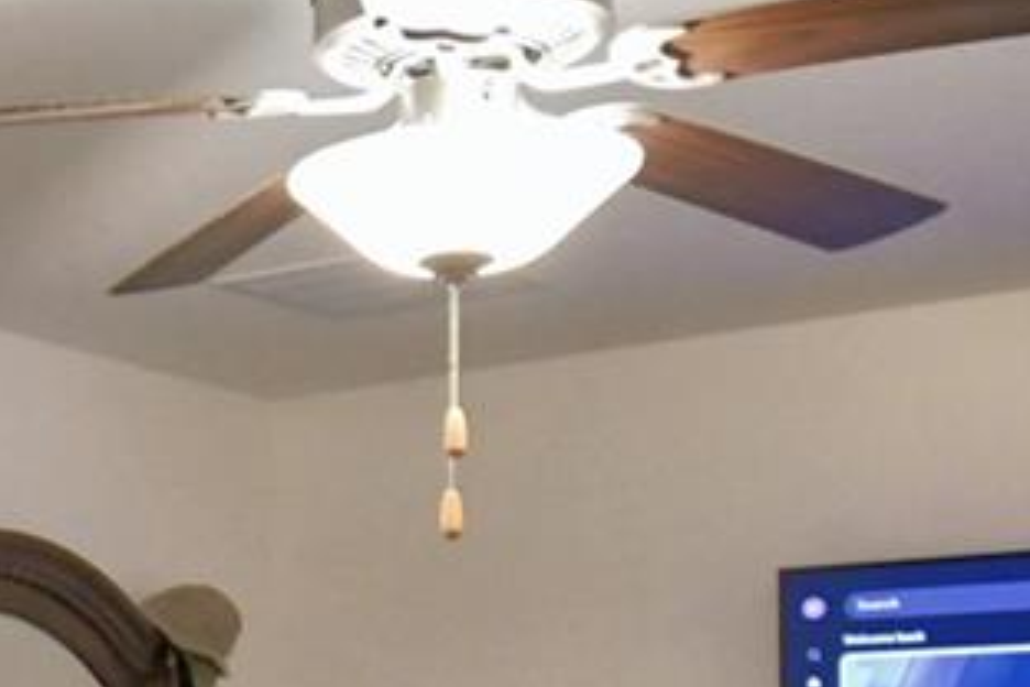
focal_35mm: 77
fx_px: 2203
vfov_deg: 17.2
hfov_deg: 22.4
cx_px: -436
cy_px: 737
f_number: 4.5
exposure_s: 1/30
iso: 900
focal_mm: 10
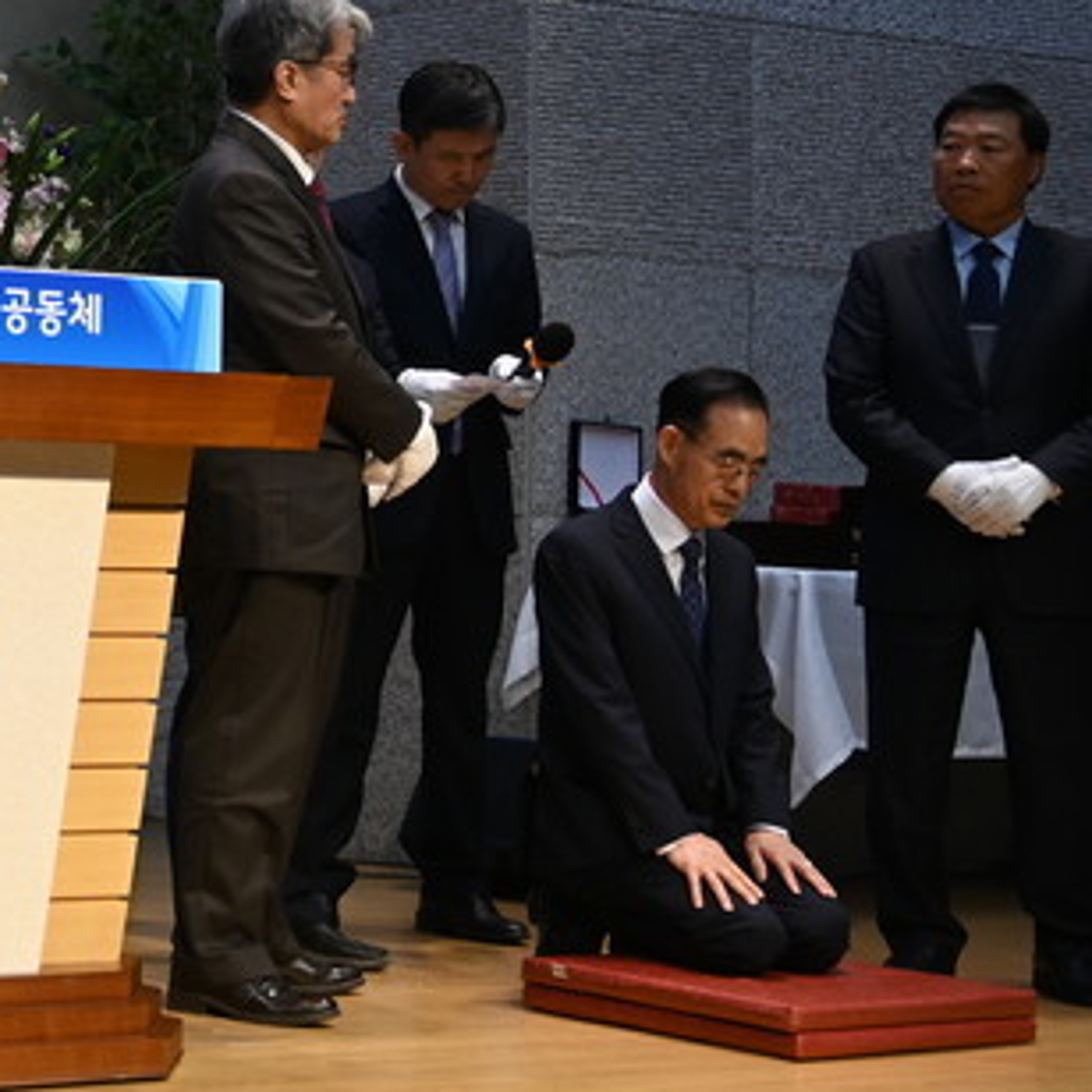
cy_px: 268
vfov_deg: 16.3
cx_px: -553
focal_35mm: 106
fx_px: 3783
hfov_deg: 15.2
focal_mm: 20
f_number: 4
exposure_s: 1/60
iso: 100
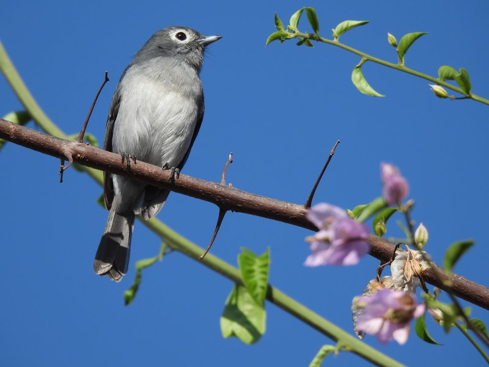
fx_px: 13420
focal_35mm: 950
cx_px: 244
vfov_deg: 1.6
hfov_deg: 2.1
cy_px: 184
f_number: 5.6
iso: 125
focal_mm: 170
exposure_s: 1/500
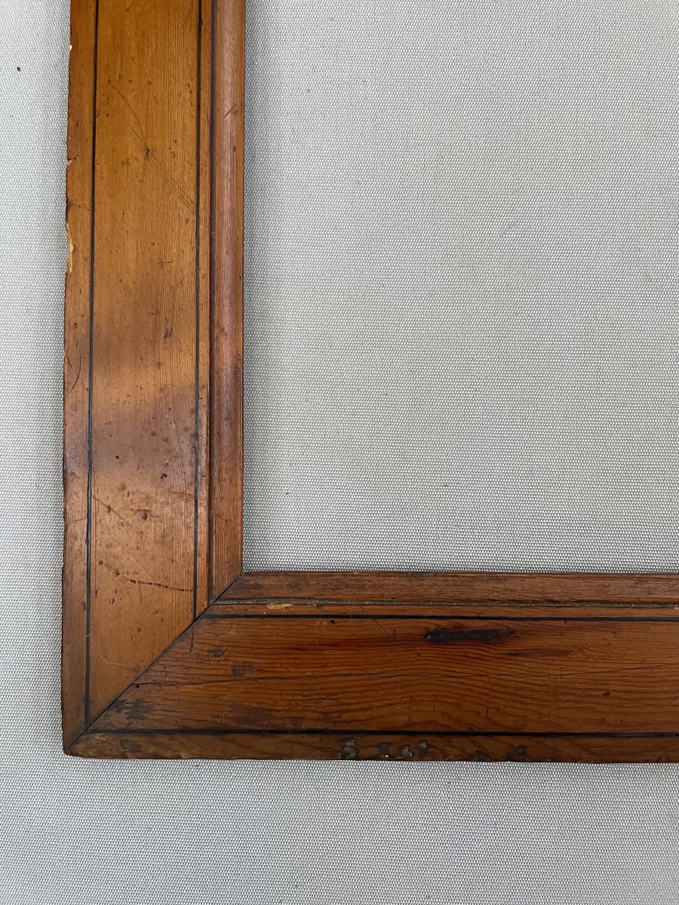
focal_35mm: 26
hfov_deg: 53.1
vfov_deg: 67.3
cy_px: 452
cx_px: 340
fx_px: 680
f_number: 1.6
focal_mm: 4.2
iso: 250
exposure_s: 1/60
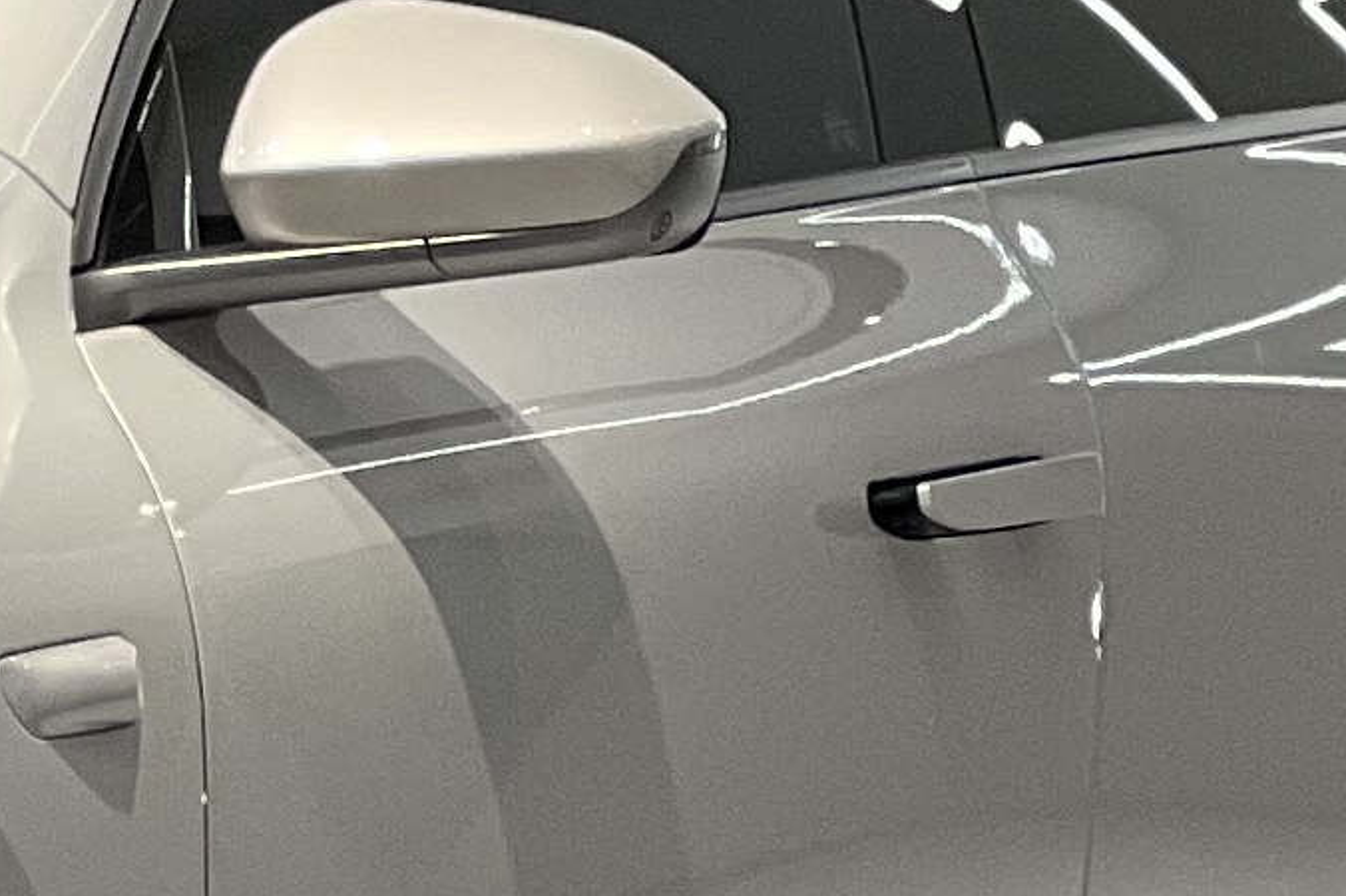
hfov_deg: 4.3
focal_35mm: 478
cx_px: -980
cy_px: -374
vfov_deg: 2.9
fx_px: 17862
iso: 100
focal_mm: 9
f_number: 2.8
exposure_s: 1/100
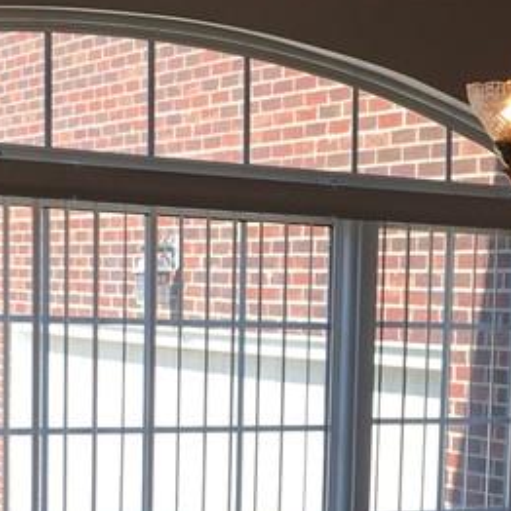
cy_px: 507
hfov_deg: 17.2
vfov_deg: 17.0
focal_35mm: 100
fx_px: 1670
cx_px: 441
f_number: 2.2
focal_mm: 4.15
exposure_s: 1/439
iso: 25
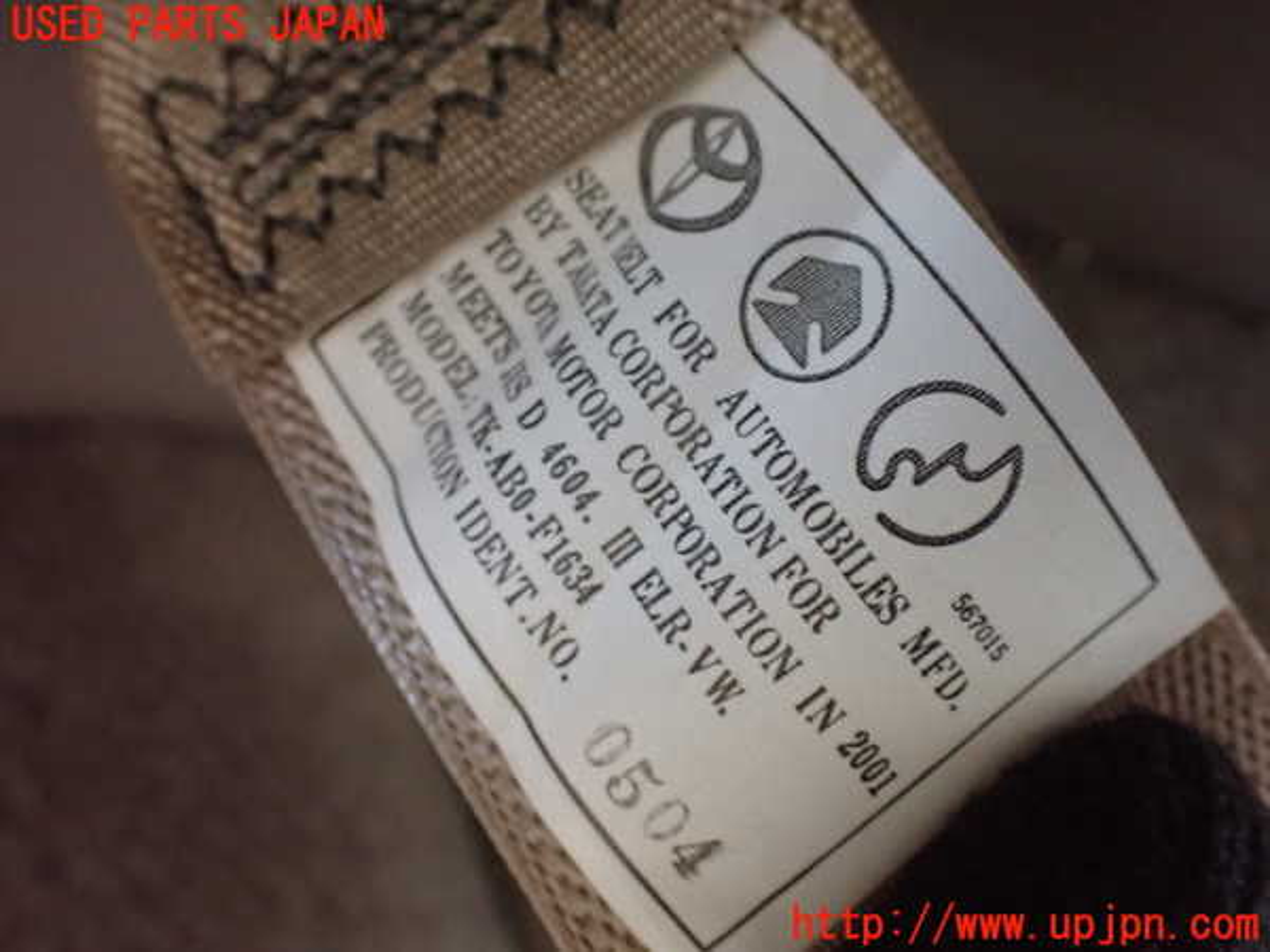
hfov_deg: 56.8
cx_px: 635
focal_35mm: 32
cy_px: 476
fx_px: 1174
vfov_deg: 44.2
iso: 1250
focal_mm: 5.79
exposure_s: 1/30
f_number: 2.4
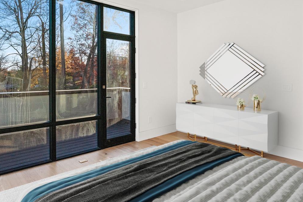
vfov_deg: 54.8
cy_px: 83
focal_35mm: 23
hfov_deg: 74.0
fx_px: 194
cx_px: 103
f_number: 6.3
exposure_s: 1/80
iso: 800
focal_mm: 16
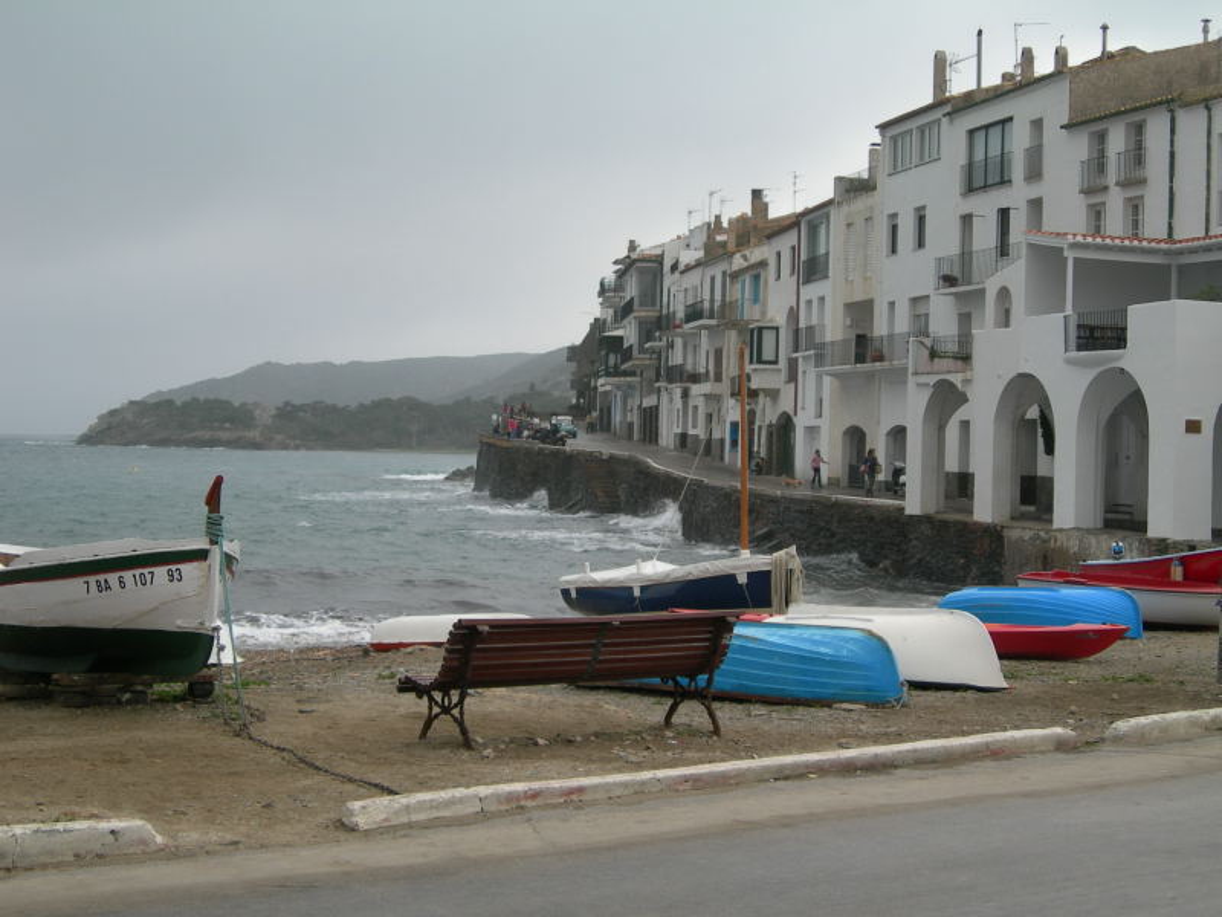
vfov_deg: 24.0
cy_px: 458
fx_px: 2153
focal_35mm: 61
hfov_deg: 31.7
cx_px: 611
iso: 50
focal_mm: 12.7
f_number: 3.5
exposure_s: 1/240
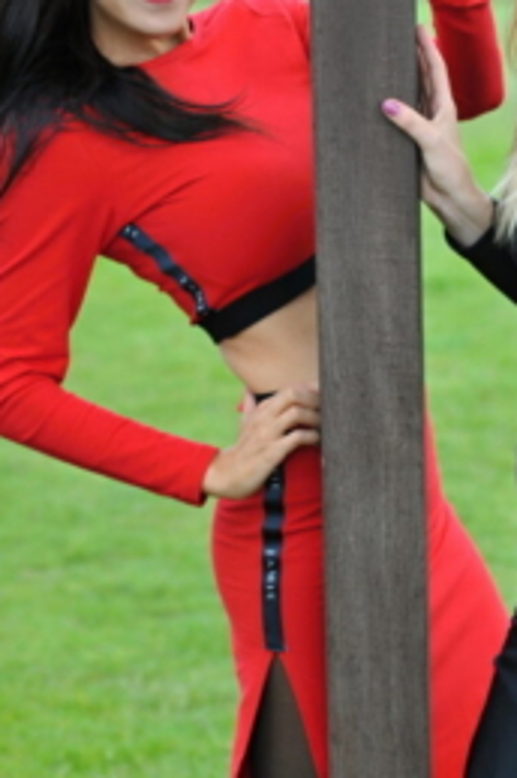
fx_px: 3196
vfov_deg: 13.9
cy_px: 273
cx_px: 374
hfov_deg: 9.2
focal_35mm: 148
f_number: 5
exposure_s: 1/800
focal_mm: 80
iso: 400
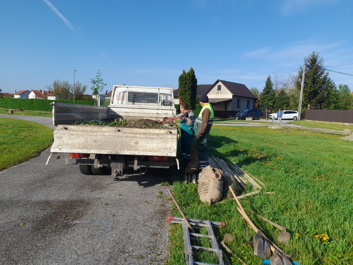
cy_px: 132
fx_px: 255
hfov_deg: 69.4
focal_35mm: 25
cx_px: 176
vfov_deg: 54.9
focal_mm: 4.6
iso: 20
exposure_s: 1/634
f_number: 2
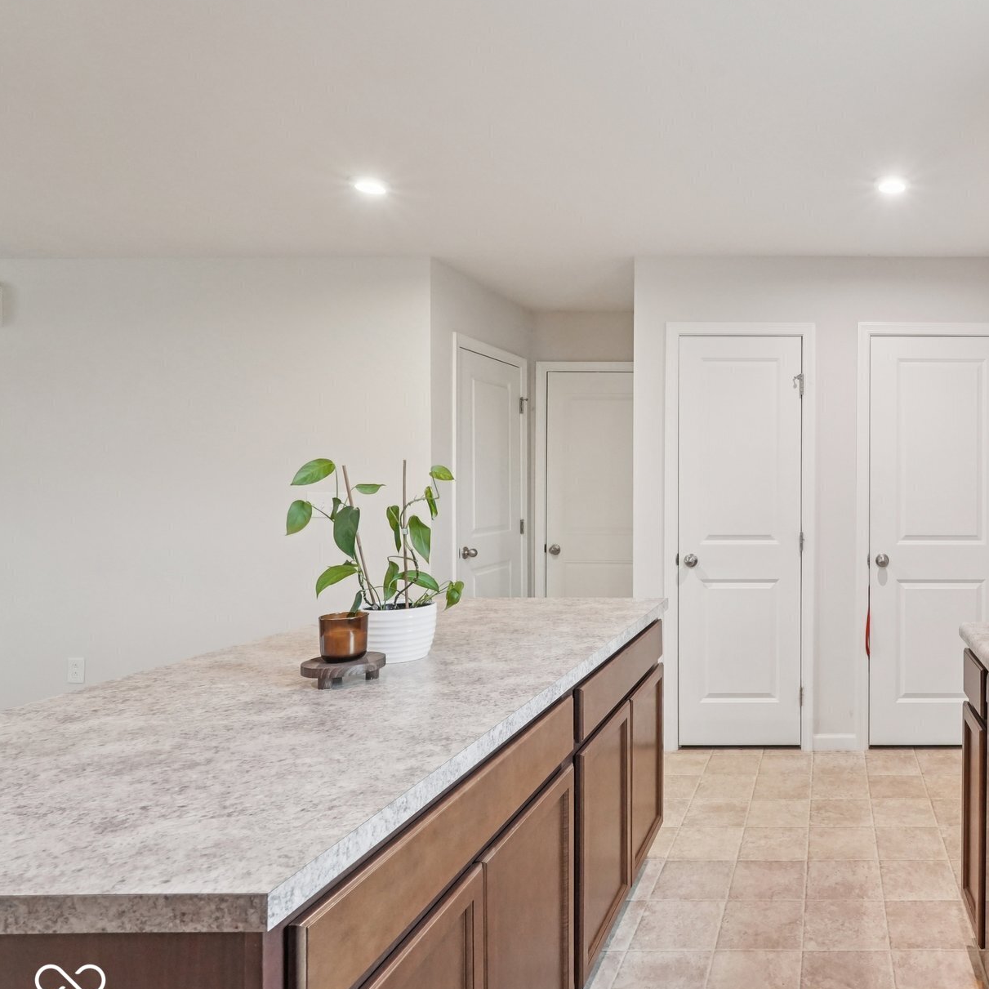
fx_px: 743
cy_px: 480
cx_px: 834
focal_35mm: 23
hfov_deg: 60.1
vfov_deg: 67.2
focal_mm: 16
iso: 1000
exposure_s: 1/30
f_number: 8
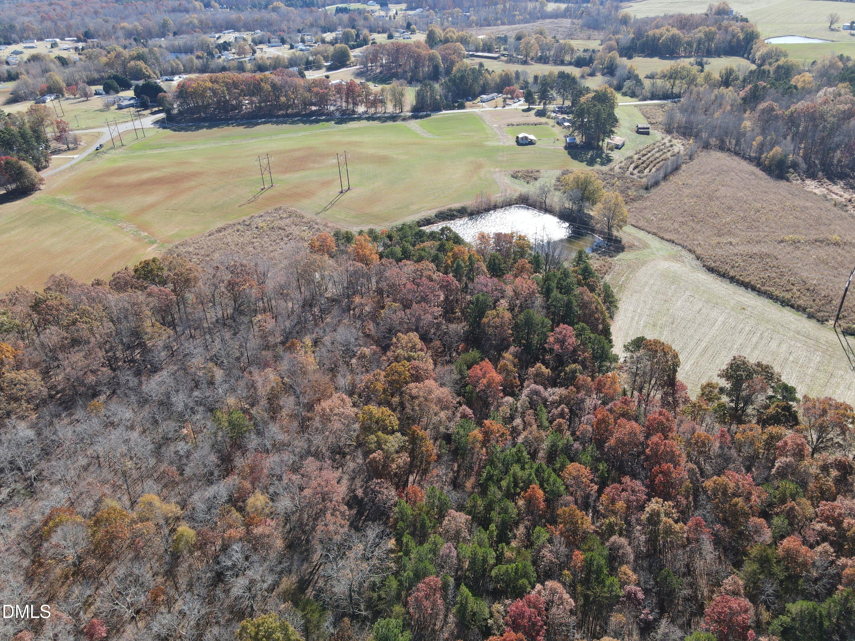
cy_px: 320
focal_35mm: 24
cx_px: 428
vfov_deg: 56.8
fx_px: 593
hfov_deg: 71.6
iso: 180
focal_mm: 4.5
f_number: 2.8
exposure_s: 1/15
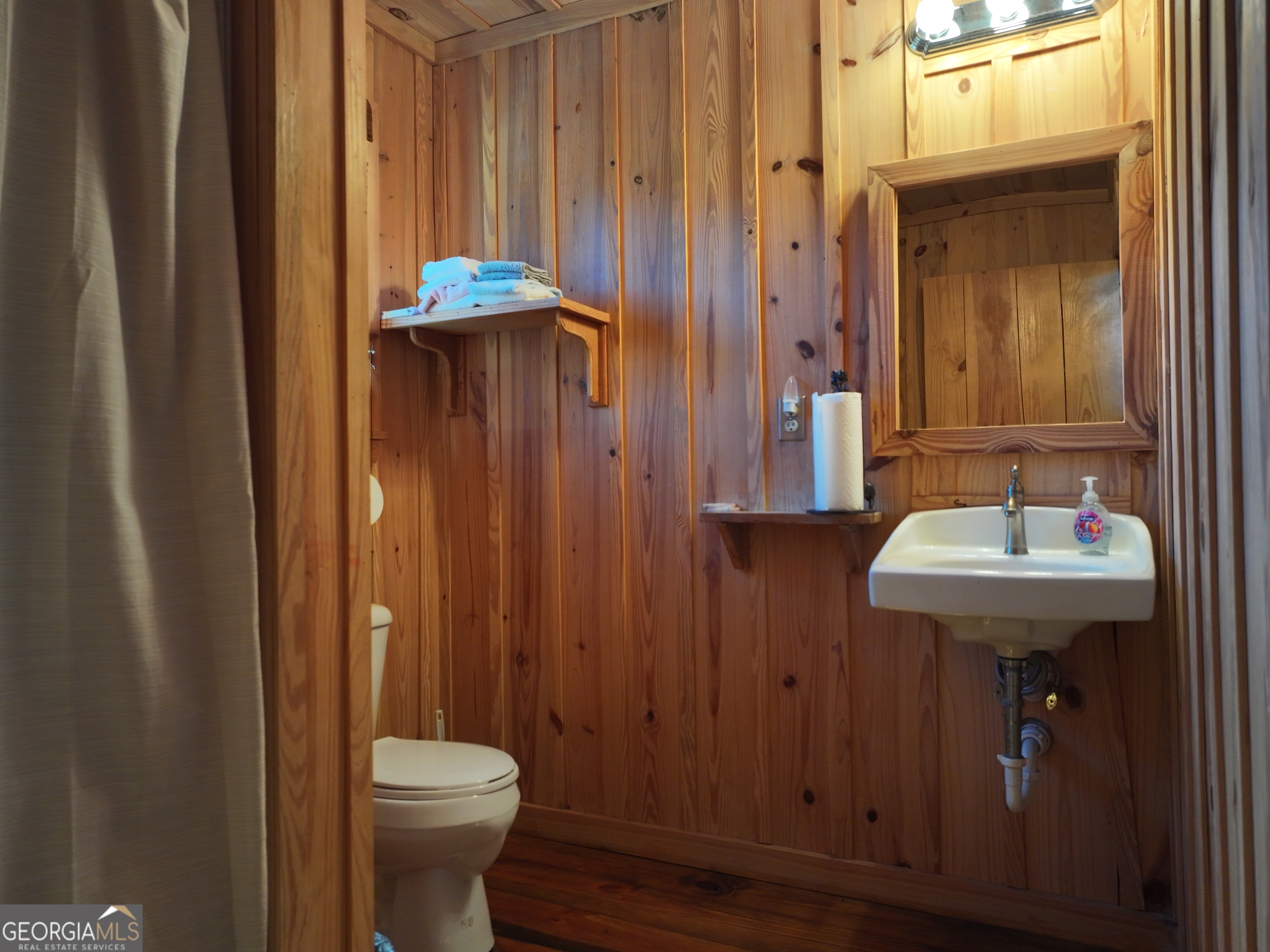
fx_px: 880
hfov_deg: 71.6
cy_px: 476
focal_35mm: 24
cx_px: 635
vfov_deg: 56.8
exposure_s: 1/15
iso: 310
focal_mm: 12.29
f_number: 2.8
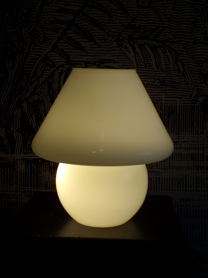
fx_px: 393
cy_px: 139
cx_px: 104
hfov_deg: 29.7
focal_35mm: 49
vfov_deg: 38.9
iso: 80
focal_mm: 8.7
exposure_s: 1/150
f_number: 5.1
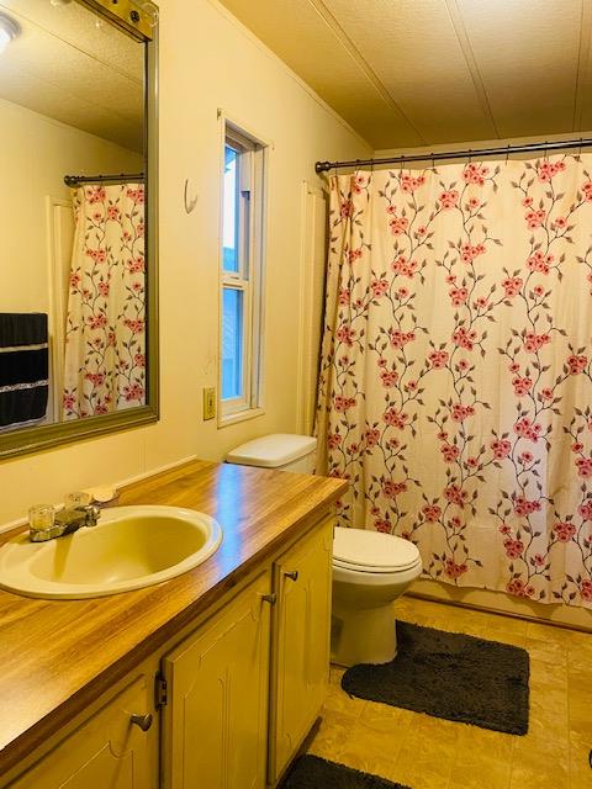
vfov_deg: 67.3
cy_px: 394
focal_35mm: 26
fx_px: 593
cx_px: 296
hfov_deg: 53.1
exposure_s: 1/60
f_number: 1.8
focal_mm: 4.25
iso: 160
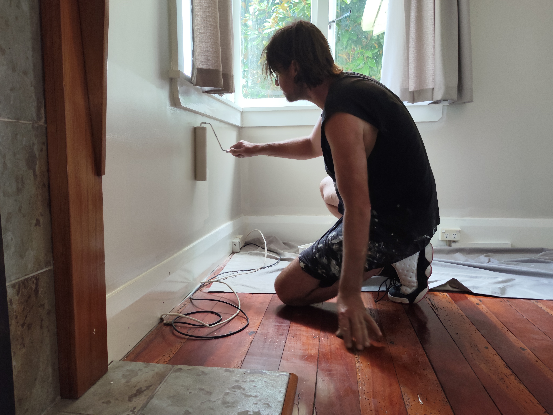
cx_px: 264
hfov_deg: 63.4
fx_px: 447
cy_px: 217
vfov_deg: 49.8
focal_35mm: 28
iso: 100
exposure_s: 1/50
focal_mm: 4.71
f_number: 1.79
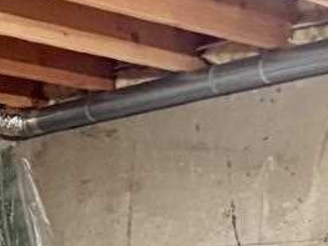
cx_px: -186
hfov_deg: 15.4
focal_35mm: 117
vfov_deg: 10.9
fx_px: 1108
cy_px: 564
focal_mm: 6.76
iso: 640
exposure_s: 1/40
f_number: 1.78
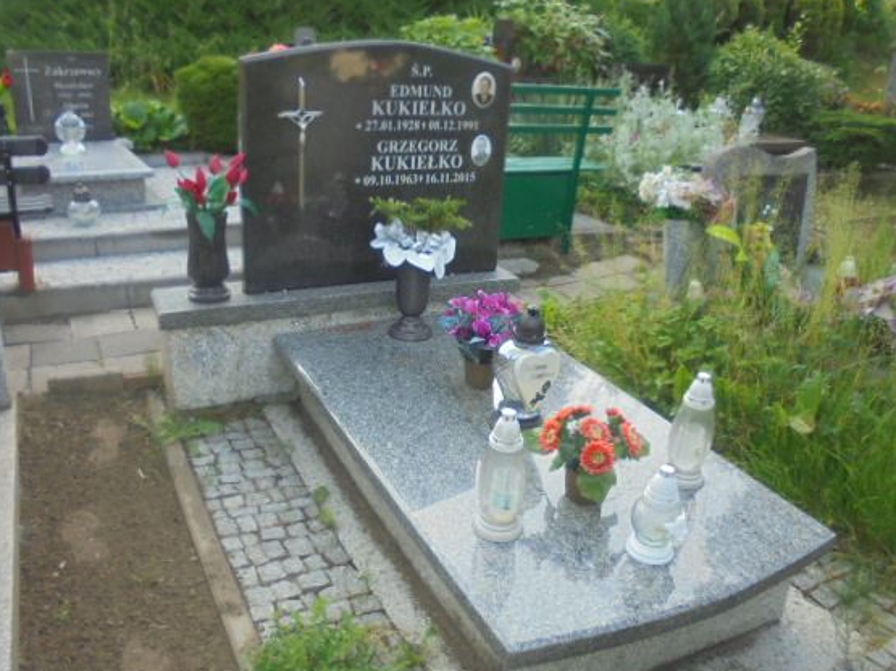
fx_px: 776
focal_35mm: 30
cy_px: 321
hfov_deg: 60.0
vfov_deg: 46.8
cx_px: 433
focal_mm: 4.6
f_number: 3.5
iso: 100
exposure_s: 1/125
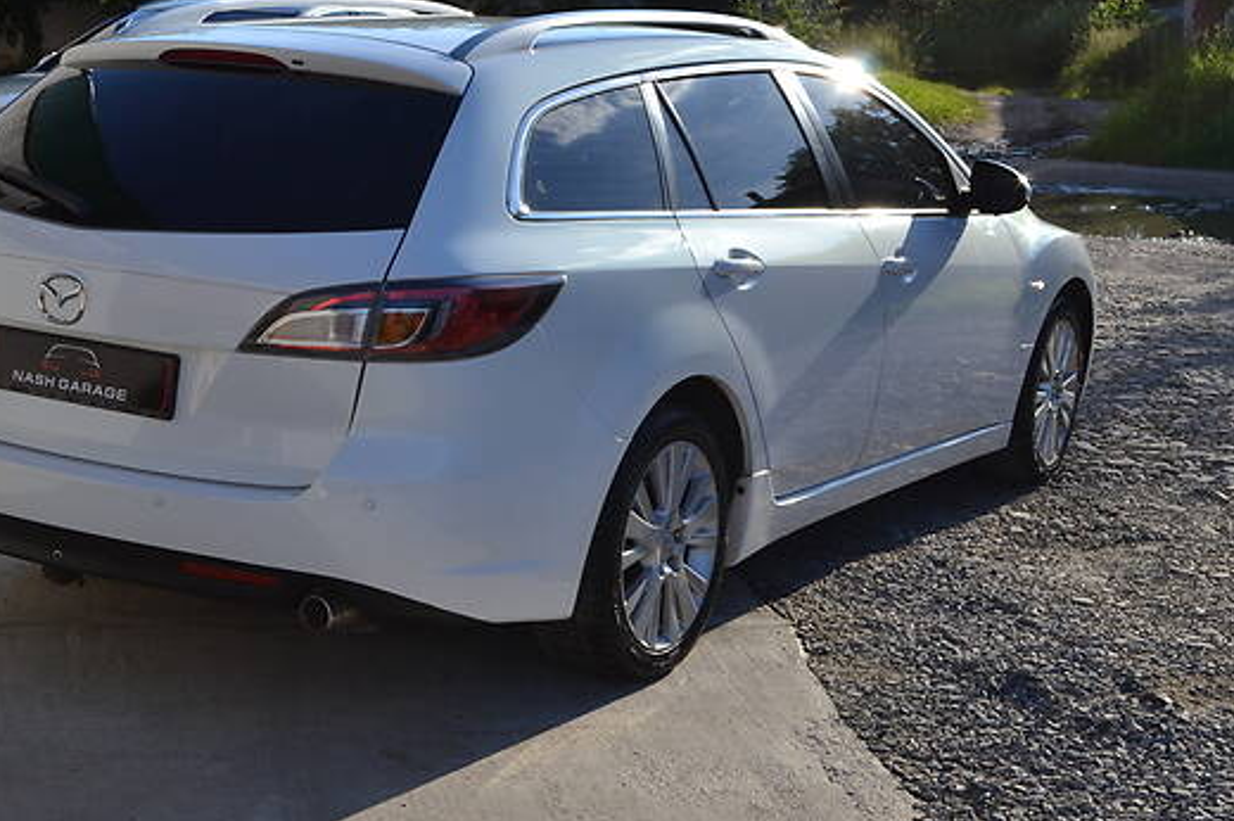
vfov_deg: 22.6
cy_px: 357
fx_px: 2055
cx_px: 444
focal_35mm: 60
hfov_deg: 33.2
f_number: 7.1
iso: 100
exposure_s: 1/200
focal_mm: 26
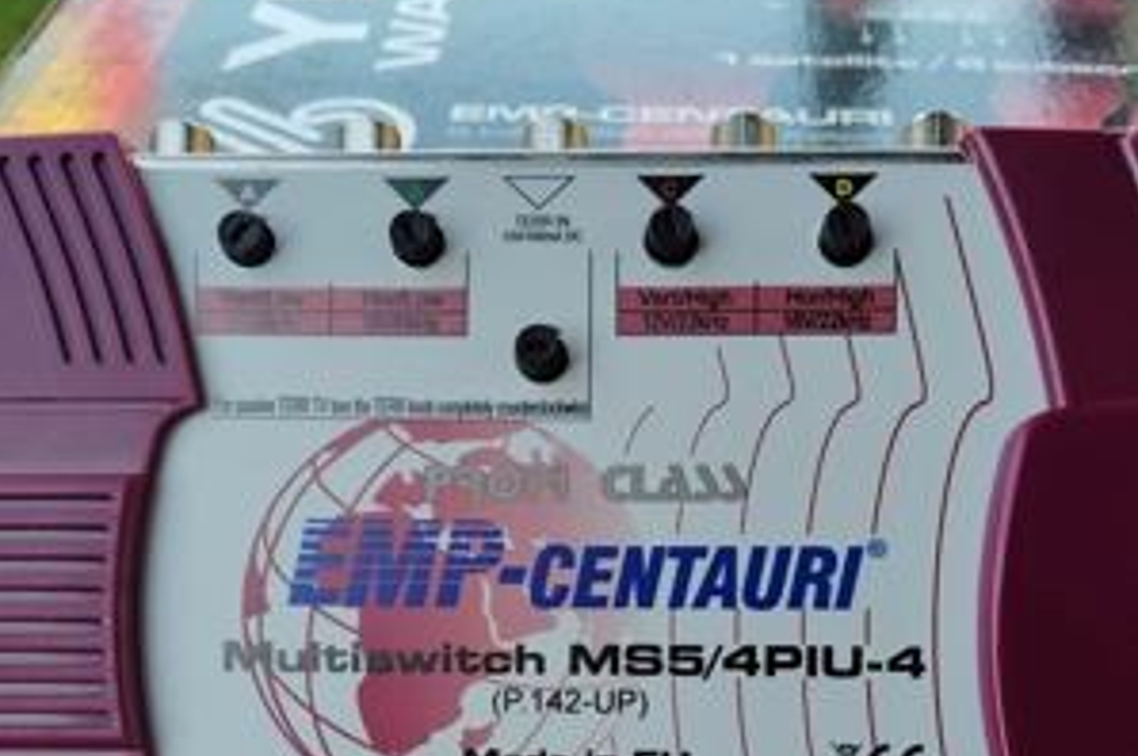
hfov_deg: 49.6
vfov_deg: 32.2
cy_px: 703
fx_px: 1231
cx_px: 569
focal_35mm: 39
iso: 161
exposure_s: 1/100
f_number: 1.8
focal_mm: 4.22
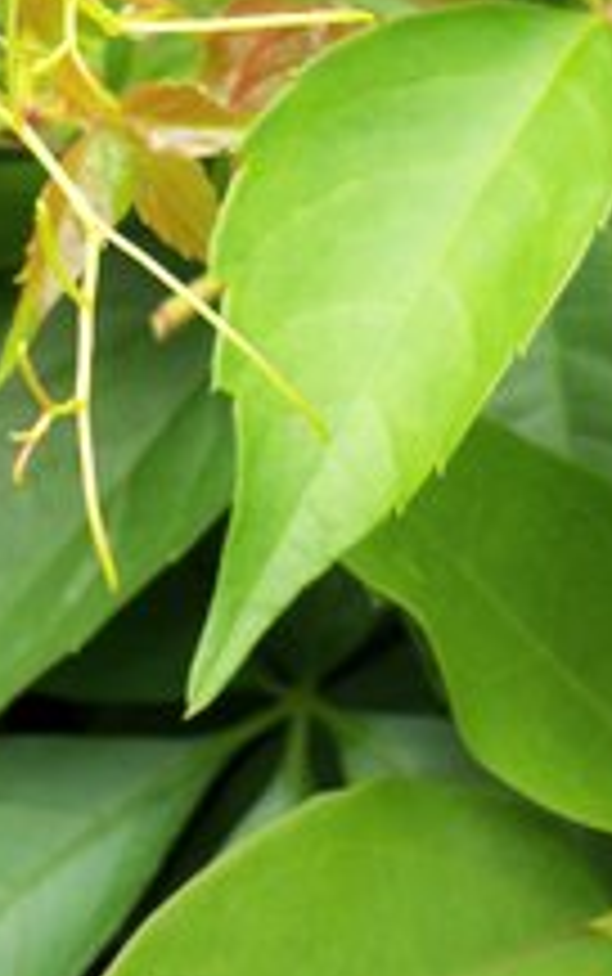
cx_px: 160
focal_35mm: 64
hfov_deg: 20.2
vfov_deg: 31.1
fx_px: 1705
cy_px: 189
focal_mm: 5.7
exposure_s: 1/200
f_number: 2.9
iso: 80
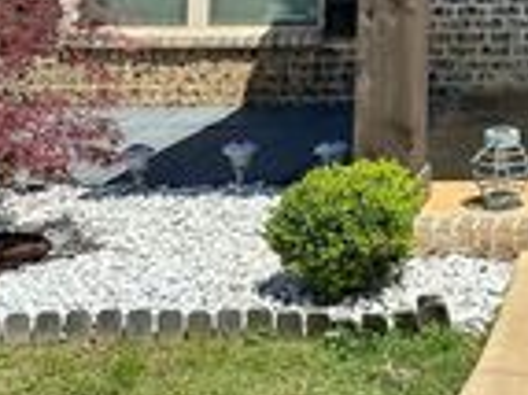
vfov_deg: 15.8
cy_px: -231
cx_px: 639
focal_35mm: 84
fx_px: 1280
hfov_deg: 21.6
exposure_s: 1/2967
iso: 80
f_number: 1.78
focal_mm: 6.86
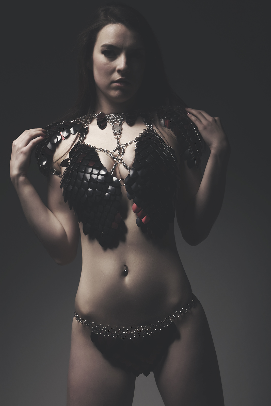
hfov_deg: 16.6
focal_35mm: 82
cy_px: 203
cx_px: 136
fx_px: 931
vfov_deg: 24.6
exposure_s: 1/200
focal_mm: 55
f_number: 13
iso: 100
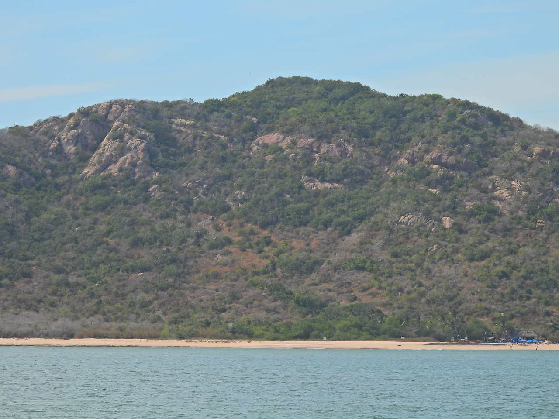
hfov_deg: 9.9
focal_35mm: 200
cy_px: 210
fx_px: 3230
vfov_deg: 7.4
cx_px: 280
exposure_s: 1/1000
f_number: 4.5
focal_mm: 35.7
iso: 100
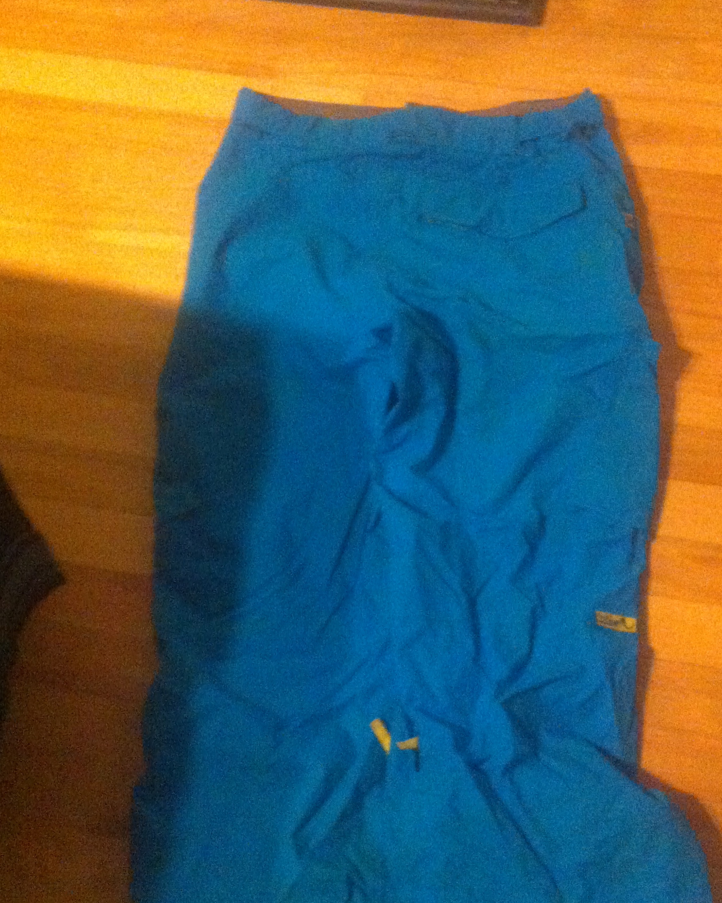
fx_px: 1389
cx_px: 408
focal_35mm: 52
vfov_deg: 36.0
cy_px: 455
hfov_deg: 29.1
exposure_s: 1/17
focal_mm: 3.85
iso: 1000
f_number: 2.8
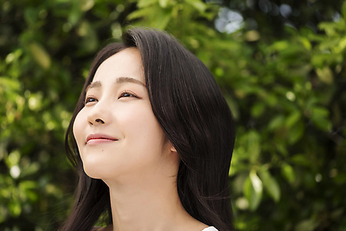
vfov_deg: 11.1
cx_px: 170
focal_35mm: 124
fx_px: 1193
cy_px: 108
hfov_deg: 16.5
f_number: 4
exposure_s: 1/400
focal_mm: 105
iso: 100
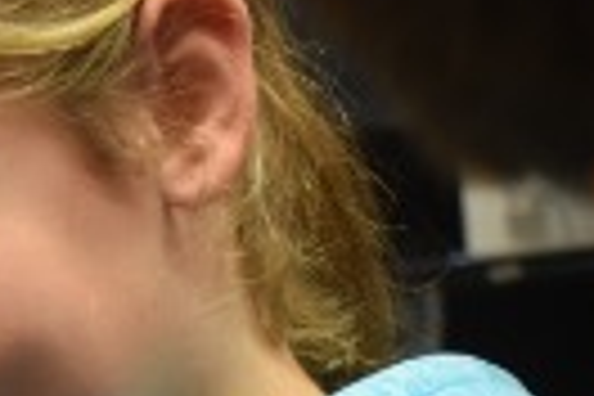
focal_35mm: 227
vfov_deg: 5.9
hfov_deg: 8.5
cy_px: 842
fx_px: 3746
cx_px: -706
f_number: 4.5
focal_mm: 25
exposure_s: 1/80
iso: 800
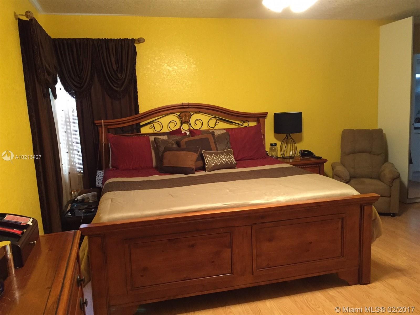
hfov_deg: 61.7
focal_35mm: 29
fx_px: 352
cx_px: 210
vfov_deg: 48.2
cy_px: 158
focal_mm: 4.15
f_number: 2.2
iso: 250
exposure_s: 1/20
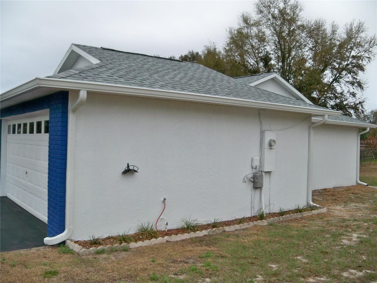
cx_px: 188
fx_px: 381
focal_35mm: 35
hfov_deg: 52.6
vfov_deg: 40.7
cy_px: 142
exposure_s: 1/100
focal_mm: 6.2
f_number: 3.5
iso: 64
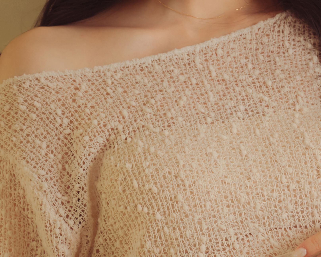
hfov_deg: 6.0
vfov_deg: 4.8
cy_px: 358
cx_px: 341
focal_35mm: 322
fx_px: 3059
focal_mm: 70
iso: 320
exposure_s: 1/250
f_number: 4
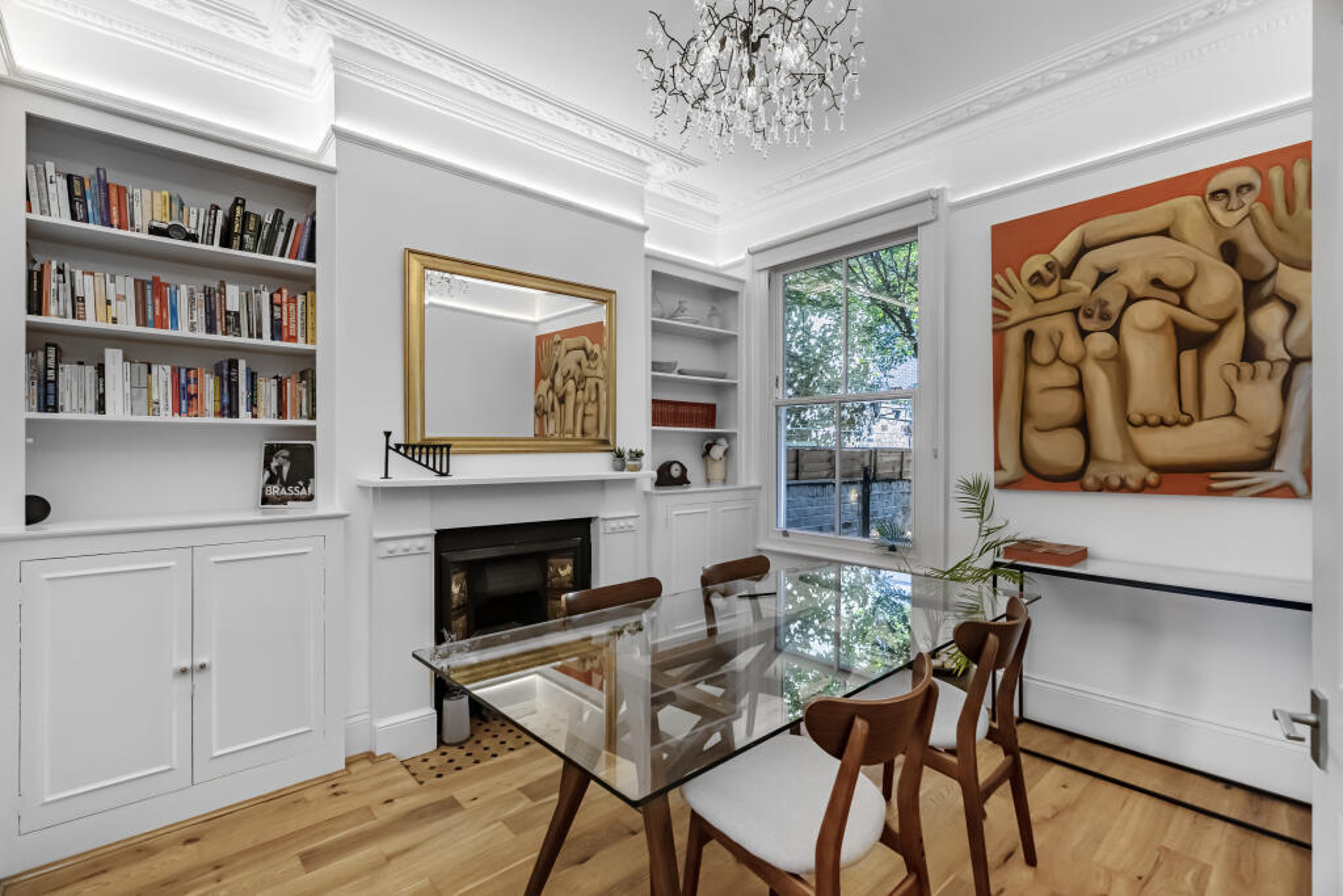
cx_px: 672
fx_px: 597
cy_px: 448
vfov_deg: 73.8
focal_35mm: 16
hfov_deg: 96.7
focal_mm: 16
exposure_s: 1/200
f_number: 8
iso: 1000
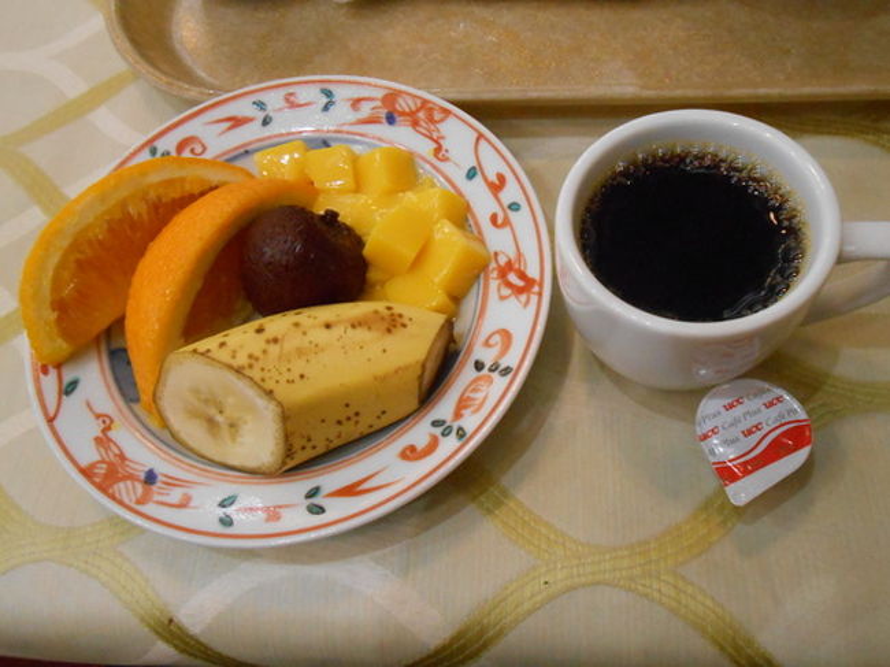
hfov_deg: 60.0
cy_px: 334
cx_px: 445
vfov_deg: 46.8
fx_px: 771
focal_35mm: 30
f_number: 3.8
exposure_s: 1/60
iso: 800
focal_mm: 5.3
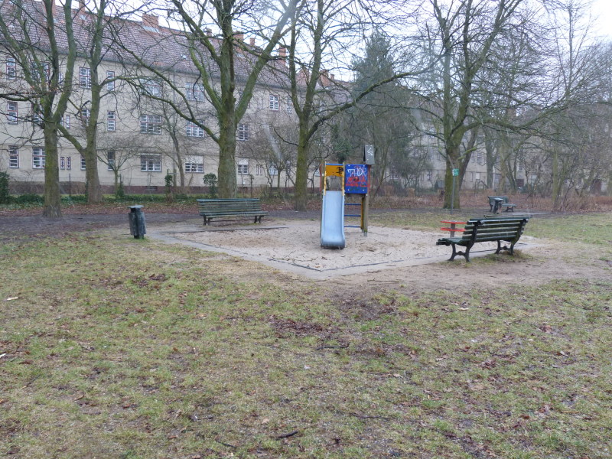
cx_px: 306
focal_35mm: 28
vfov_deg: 49.7
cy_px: 230
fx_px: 495
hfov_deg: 63.4
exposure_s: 1/60
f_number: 2.9
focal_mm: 5
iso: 125
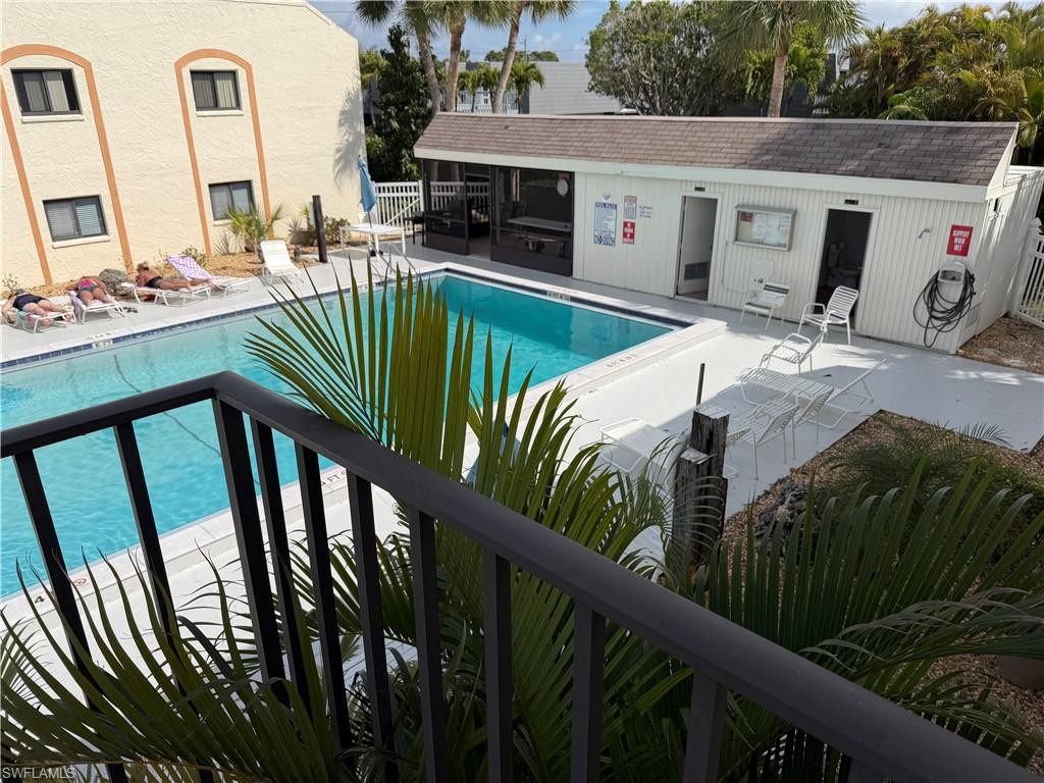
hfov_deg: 71.6
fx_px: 724
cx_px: 522
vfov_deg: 56.8
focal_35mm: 24
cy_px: 392
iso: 80
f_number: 1.78
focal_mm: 6.76
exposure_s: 1/8130
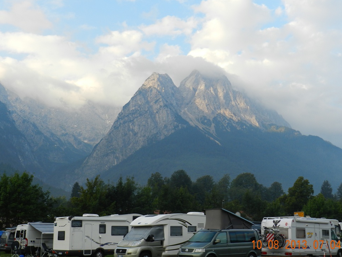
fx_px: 484
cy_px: 136
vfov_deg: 29.7
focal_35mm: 49
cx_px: 181
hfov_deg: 38.9
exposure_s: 1/250
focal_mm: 8.1
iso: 160
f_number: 4.2
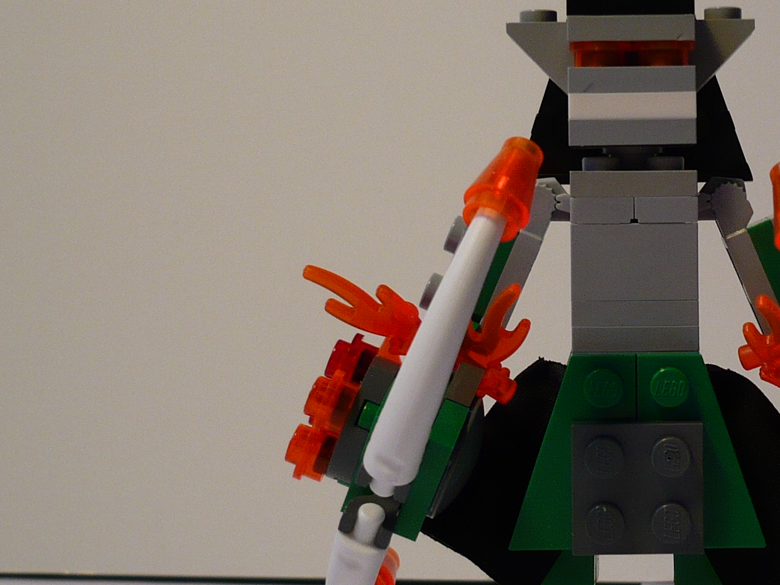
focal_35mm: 83
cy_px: 307
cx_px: 682
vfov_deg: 17.8
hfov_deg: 23.0
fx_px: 1870
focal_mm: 6
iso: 100
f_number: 2.9
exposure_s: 1/50
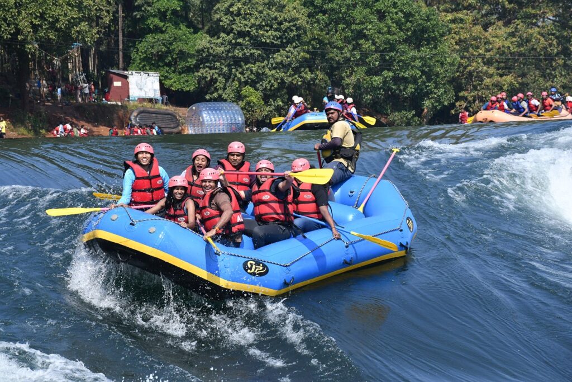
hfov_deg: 19.5
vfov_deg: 13.0
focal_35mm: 105
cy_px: 191
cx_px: 286
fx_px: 1668
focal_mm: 70
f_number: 9
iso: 1250
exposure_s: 1/2500
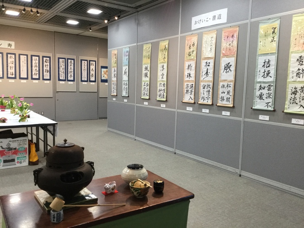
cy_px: 114
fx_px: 272
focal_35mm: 31
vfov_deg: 45.4
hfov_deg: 58.4
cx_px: 152
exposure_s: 1/33
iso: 64
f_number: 2.4
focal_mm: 3.3
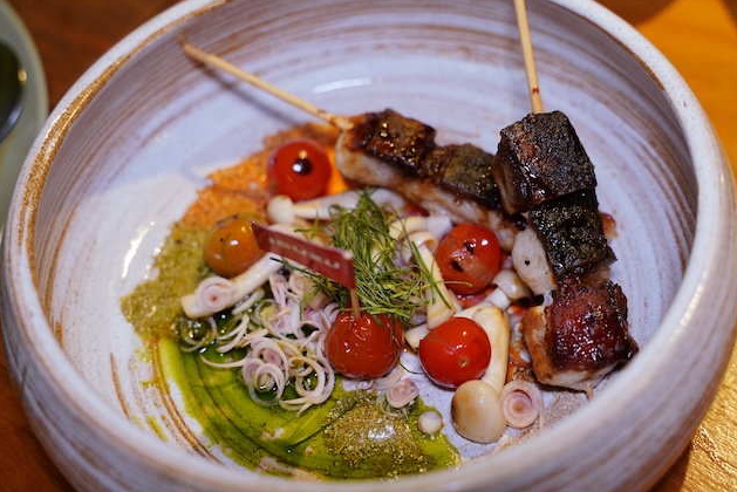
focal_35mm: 56
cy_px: 253
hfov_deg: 35.6
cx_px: 410
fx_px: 1147
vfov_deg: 24.2
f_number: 3.5
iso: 2500
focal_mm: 44
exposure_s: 1/100
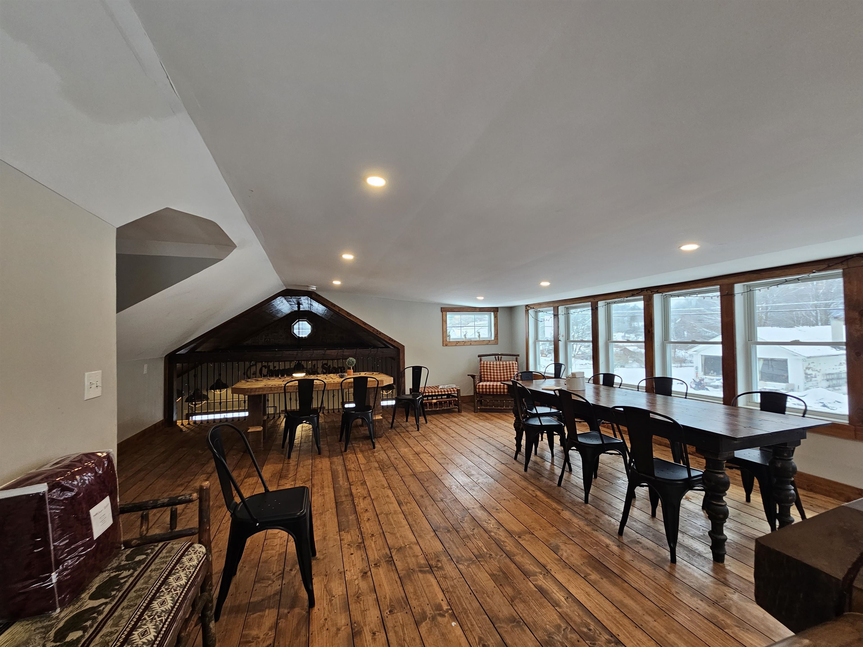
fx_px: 324
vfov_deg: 89.9
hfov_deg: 106.2
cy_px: 324
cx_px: 432
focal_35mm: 13
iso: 100
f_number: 2.2
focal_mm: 2.2
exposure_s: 1/60
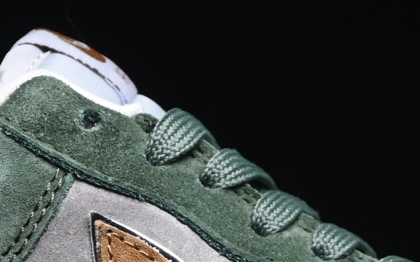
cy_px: 269
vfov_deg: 3.4
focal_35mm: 389
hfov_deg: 5.4
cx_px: 178
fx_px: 4453
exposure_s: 1/60
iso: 160
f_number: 6.3
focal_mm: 50
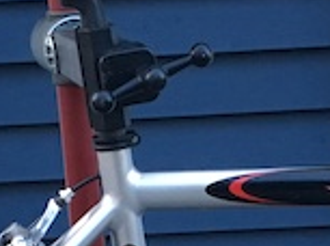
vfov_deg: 9.4
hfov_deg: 13.0
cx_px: 250
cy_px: 406
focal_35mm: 152
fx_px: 1446
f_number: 2.2
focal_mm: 4.15
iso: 100
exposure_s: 1/30
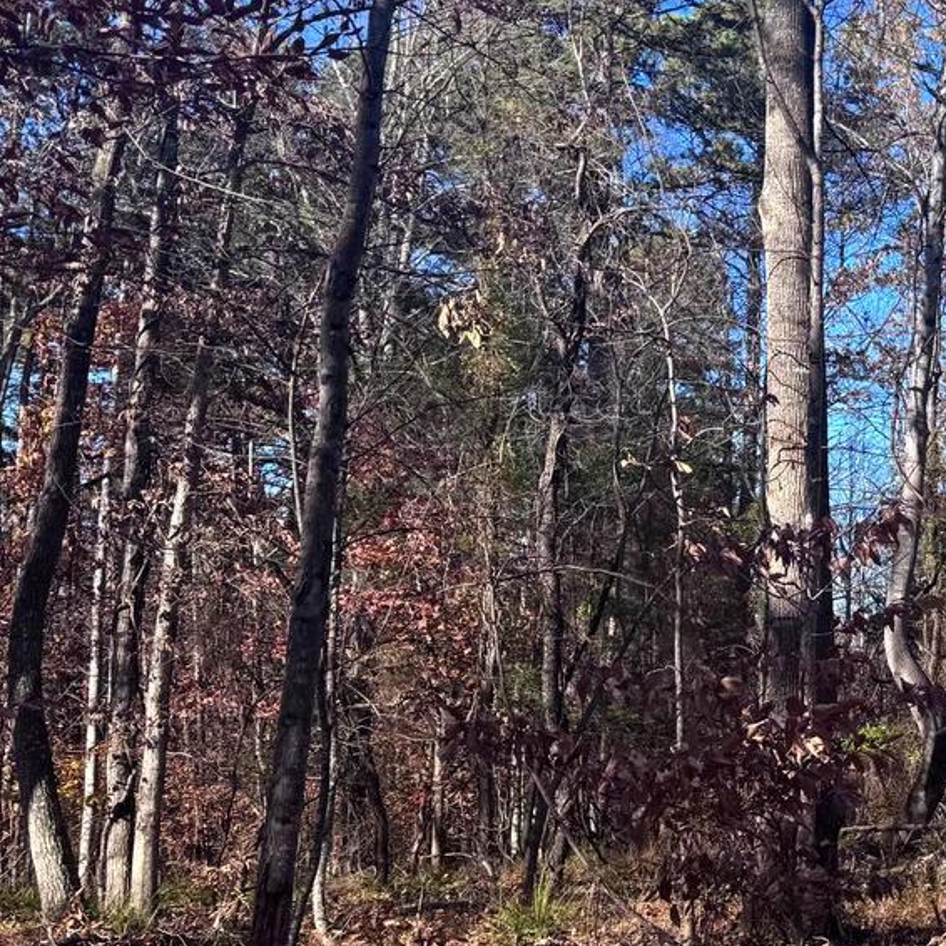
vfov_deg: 31.6
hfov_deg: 27.6
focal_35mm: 54
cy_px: 450
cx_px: 1150
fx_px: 1670
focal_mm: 6.76
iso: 80
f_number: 1.78
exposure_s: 1/1597
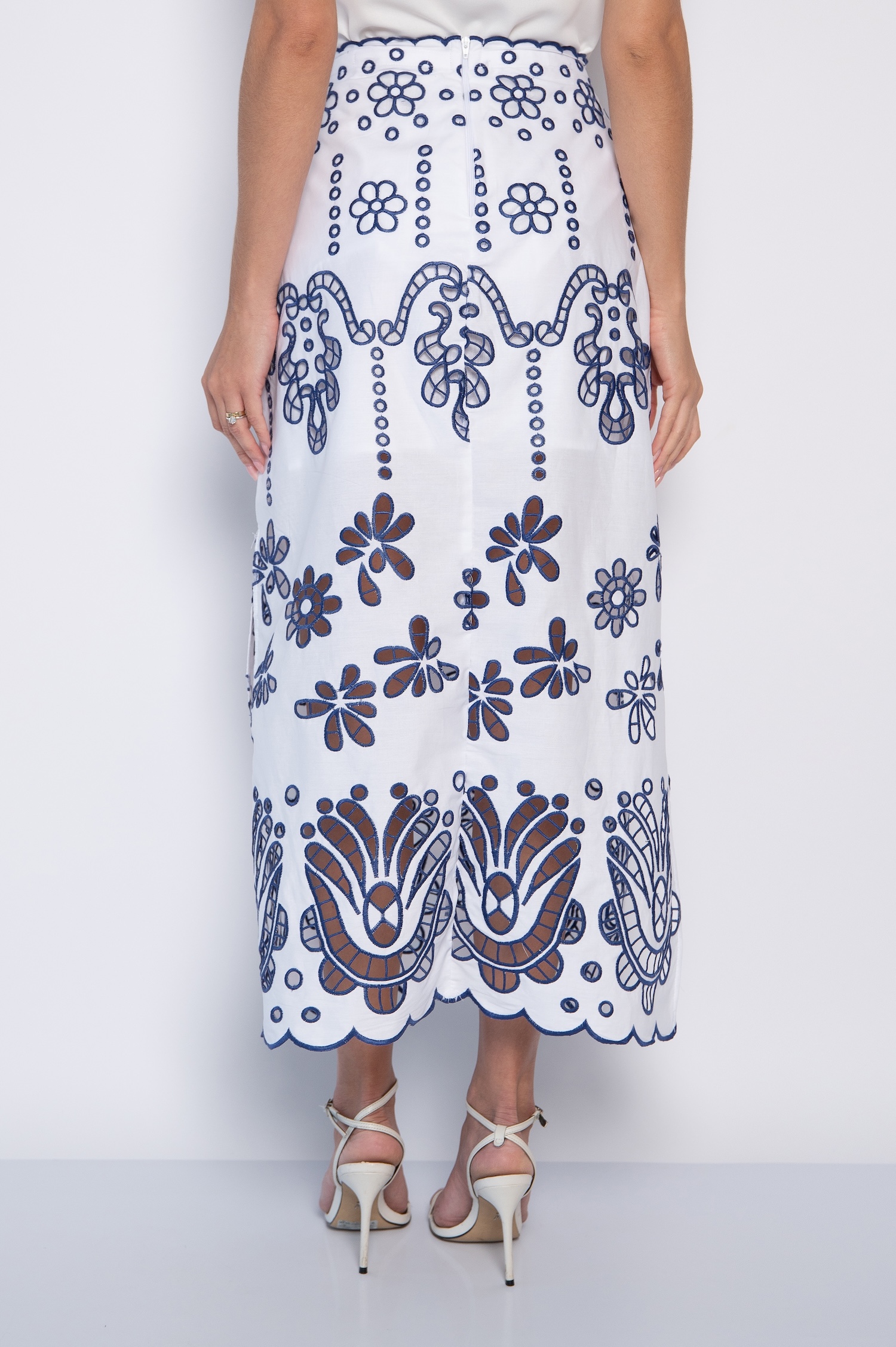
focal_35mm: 52
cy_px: 674
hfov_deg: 26.0
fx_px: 1944
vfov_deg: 38.2
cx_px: 448
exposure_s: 1/160
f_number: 4.5
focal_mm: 52
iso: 250
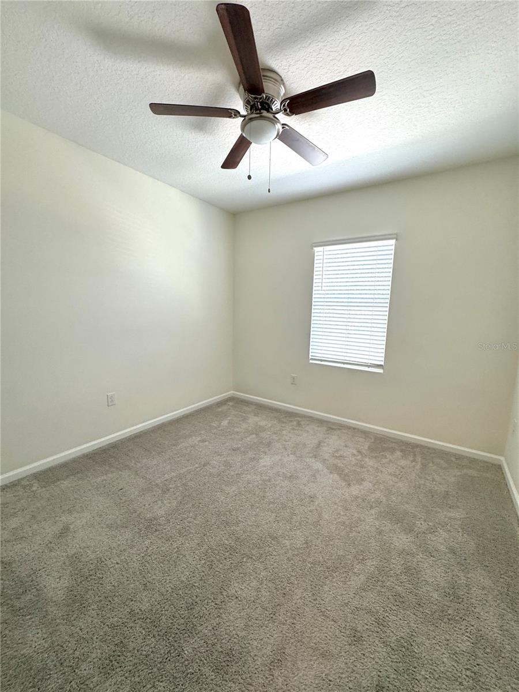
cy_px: 346
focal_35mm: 14
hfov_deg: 85.7
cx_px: 260
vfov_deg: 102.1
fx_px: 280
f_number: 2.2
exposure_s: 1/120
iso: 250
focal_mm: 2.22
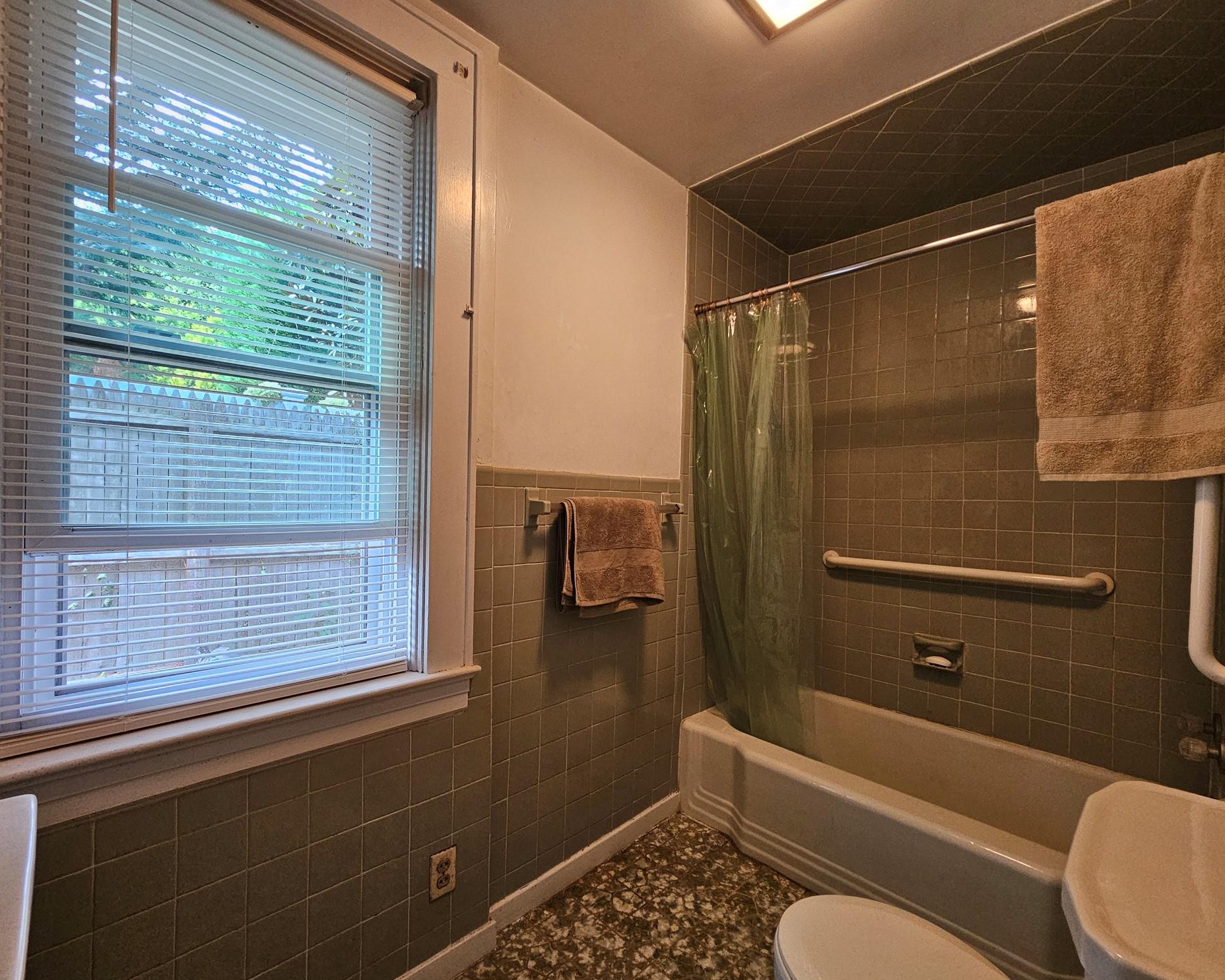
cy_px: 499
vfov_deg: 88.0
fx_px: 508
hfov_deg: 100.7
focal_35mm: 14
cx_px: 616
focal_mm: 2.2
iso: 400
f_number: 2.2
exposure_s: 1/60
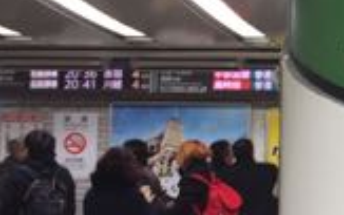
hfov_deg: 15.2
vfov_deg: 10.8
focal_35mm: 121
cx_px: 589
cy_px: 53
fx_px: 1135
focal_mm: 4.15
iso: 32
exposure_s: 1/40
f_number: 2.2
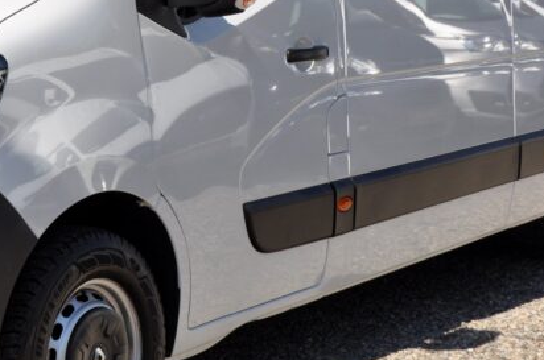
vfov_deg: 13.9
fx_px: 1463
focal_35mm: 97
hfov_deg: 20.7
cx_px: 78
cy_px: 42
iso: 500
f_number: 10
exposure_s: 1/400
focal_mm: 26
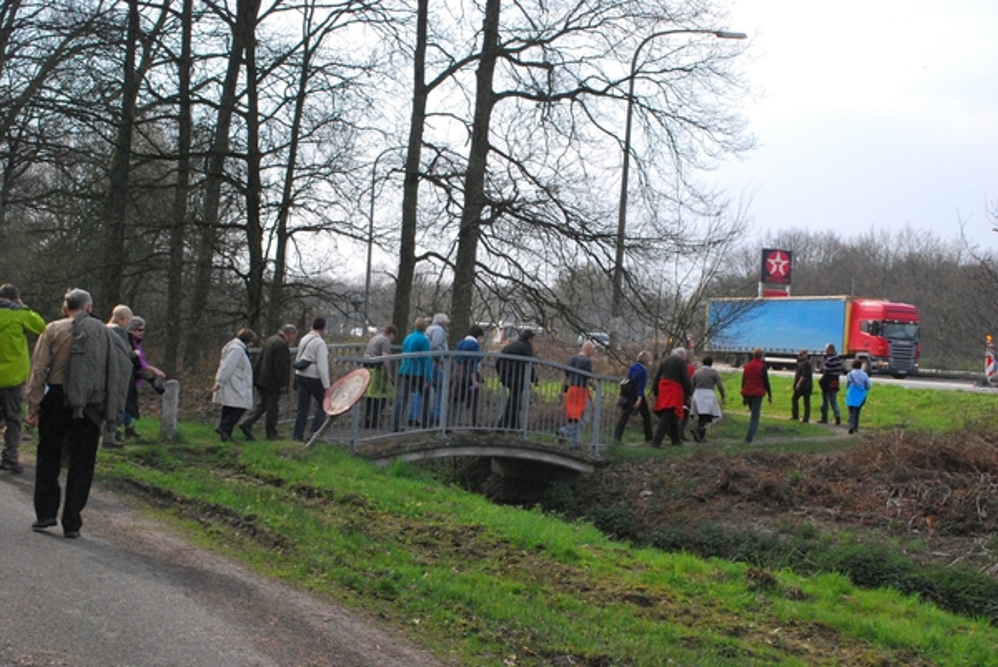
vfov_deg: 29.9
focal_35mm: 45
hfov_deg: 43.6
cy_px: 334
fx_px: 1248
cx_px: 499
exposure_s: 1/640
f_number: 13
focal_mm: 30
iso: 1600
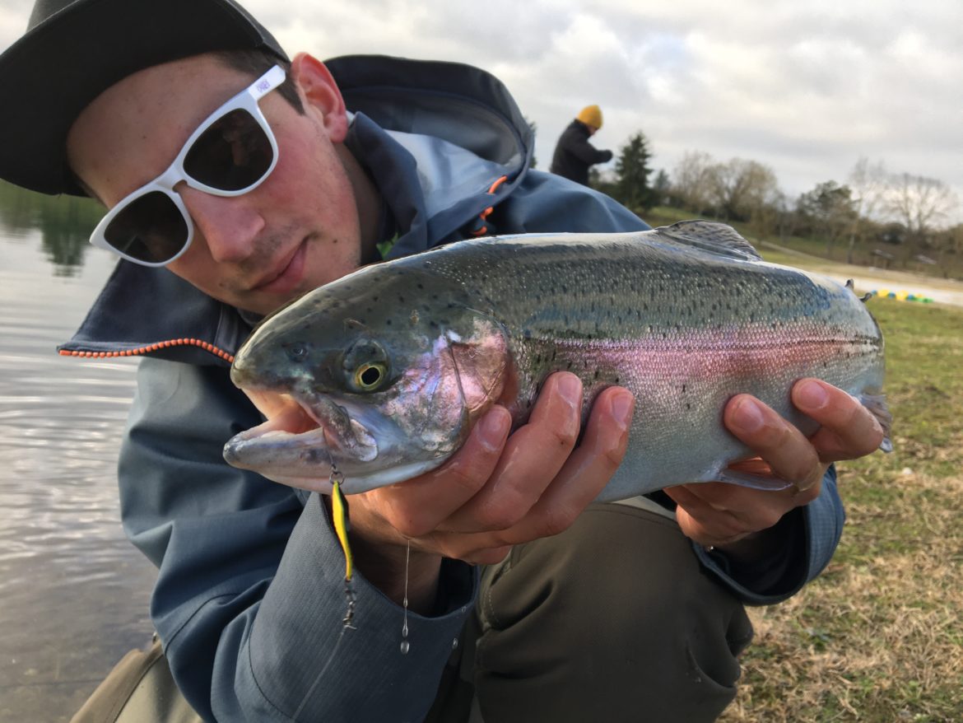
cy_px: 362
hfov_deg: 61.6
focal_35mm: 29
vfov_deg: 48.2
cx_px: 482
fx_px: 807
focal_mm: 4.15
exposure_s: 1/255
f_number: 2.2
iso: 25
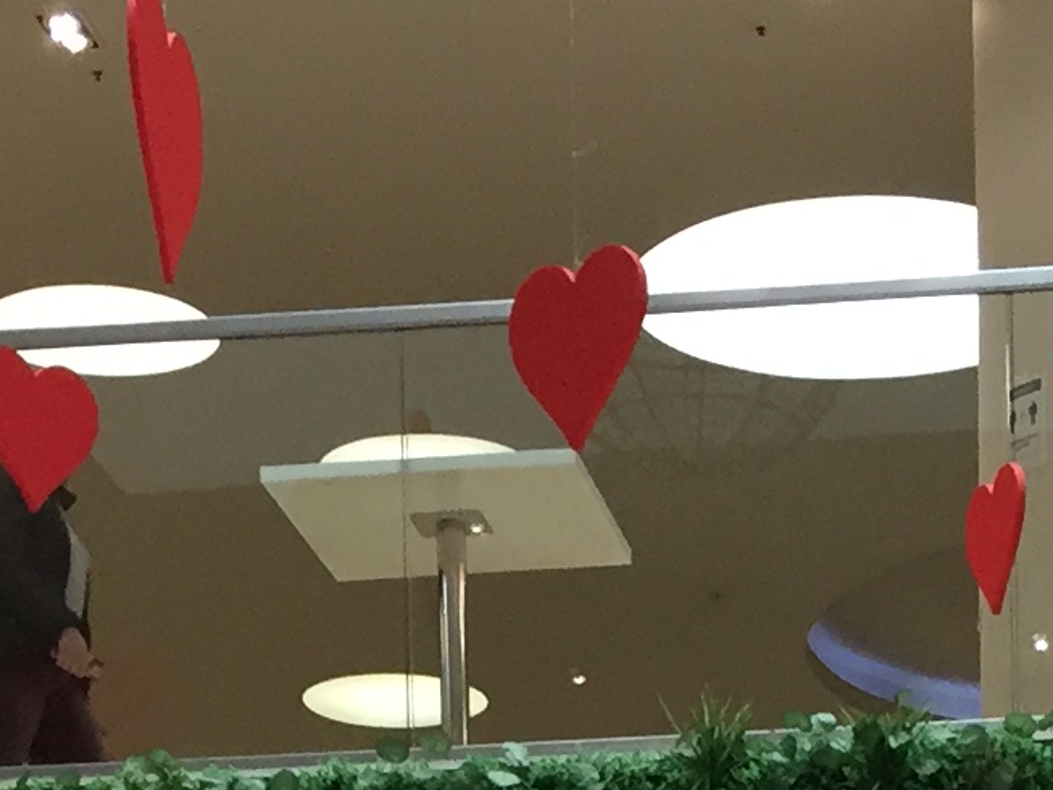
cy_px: 1962
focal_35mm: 145
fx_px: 4412
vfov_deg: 9.1
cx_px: 884
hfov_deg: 13.5
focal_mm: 4.15
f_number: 2.2
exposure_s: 1/33
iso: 64
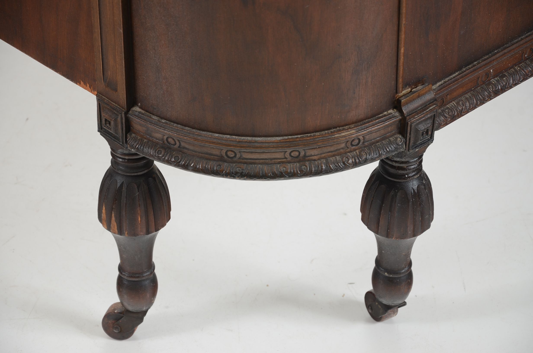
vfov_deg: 8.7
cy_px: 176
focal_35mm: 158
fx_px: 2327
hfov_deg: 13.1
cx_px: 266
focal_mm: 105
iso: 125
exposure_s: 1/80
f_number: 6.3
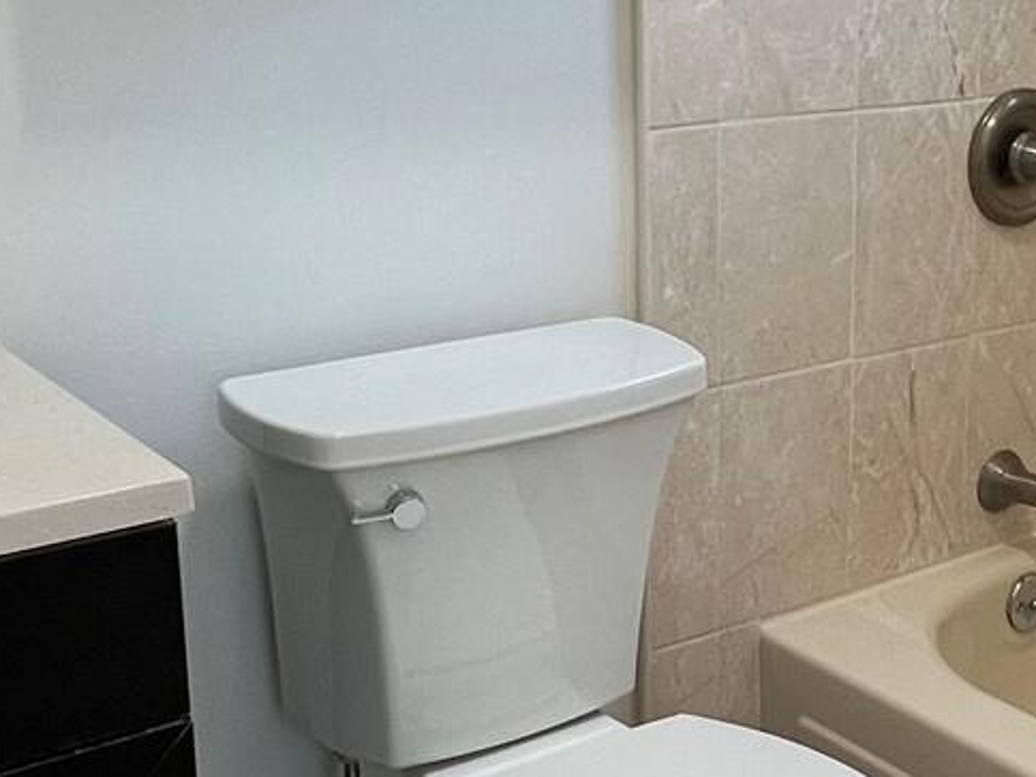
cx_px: 743
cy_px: 302
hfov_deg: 34.4
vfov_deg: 26.5
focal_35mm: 55
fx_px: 1646
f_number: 1.8
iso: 125
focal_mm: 1.57
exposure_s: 1/60
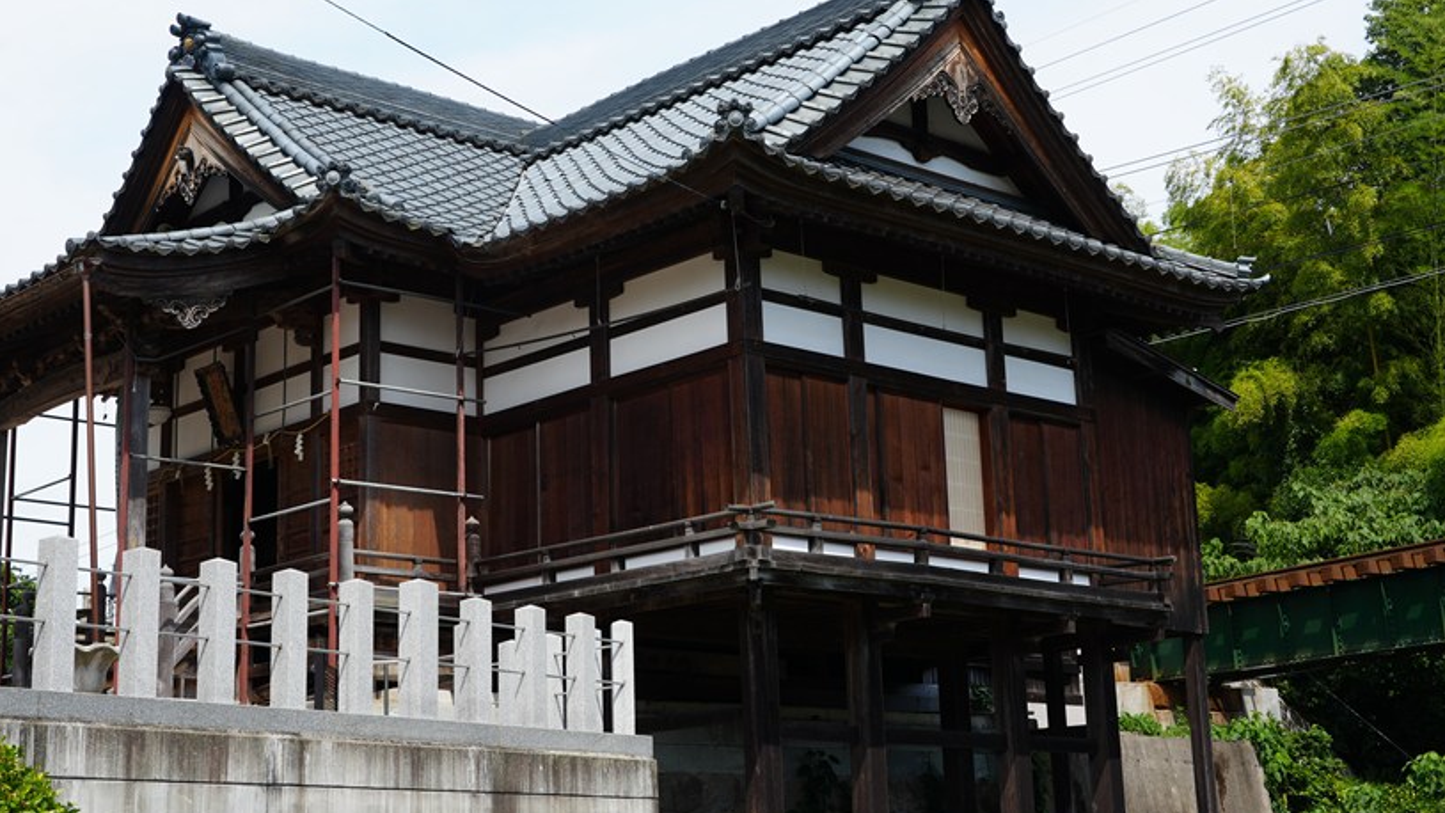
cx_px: 651
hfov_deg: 38.5
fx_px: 2069
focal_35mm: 54
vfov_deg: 22.2
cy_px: 364
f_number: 9
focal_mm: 41
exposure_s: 1/125
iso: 100
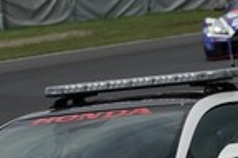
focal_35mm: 1081
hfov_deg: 1.9
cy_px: 46
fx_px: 7146
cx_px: 238
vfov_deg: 1.3
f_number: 11
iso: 400
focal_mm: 216
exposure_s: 1/1000
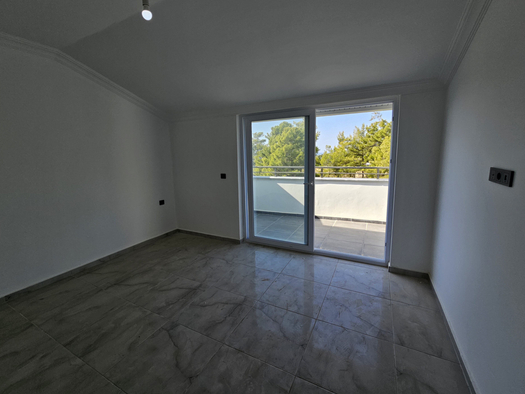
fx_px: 212
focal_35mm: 14
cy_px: 183
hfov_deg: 102.0
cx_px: 254
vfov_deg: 85.6
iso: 50
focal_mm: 2.2
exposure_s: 1/606
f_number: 2.2
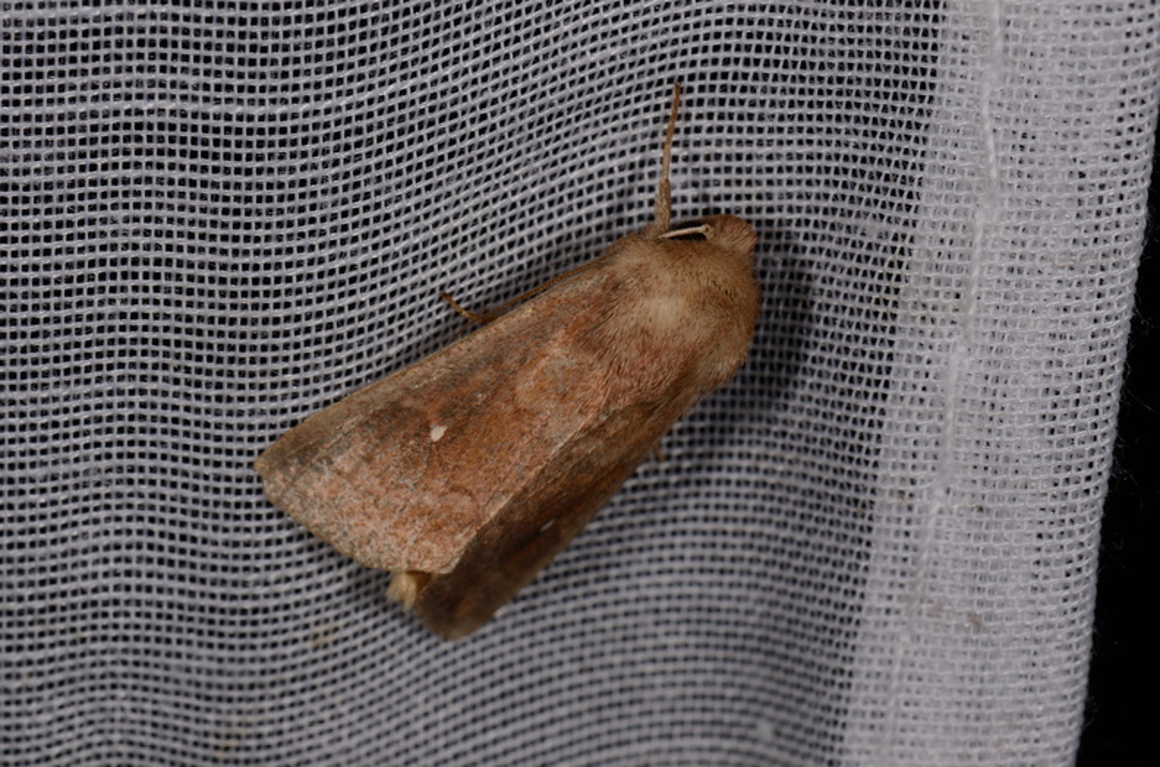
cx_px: 580
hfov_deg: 16.1
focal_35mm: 128
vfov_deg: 10.7
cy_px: 384
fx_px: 4098
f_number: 25
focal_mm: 85
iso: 100
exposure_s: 1/60
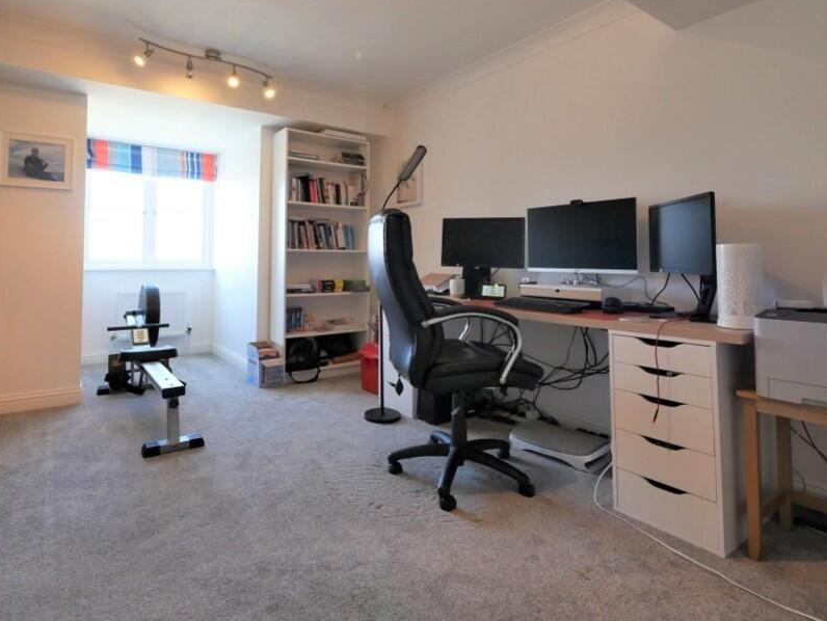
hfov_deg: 87.5
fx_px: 430
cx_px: 375
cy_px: 239
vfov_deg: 70.7
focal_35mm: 18
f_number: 4
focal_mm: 7
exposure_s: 1/60
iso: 640
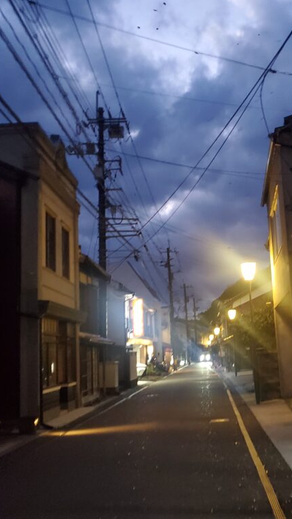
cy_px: 259
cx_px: 223
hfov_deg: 30.6
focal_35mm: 38
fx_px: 523
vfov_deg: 52.8
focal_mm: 4.3
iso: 640
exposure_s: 1/30
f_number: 1.5
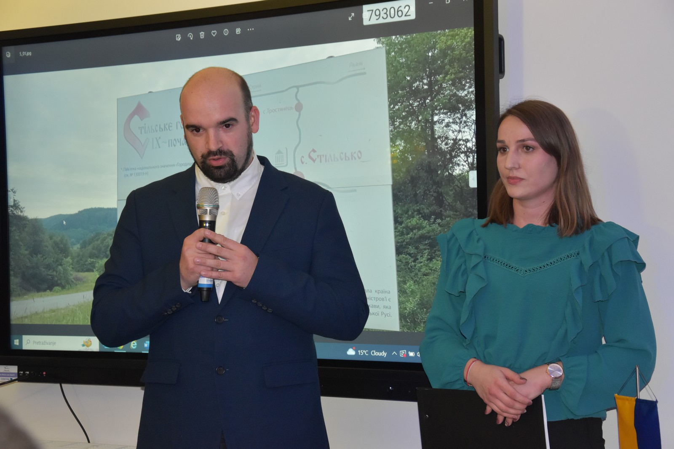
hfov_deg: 27.0
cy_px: 224
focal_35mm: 75
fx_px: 1404
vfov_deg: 18.2
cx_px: 337
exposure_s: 1/100
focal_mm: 50
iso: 1600
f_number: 5
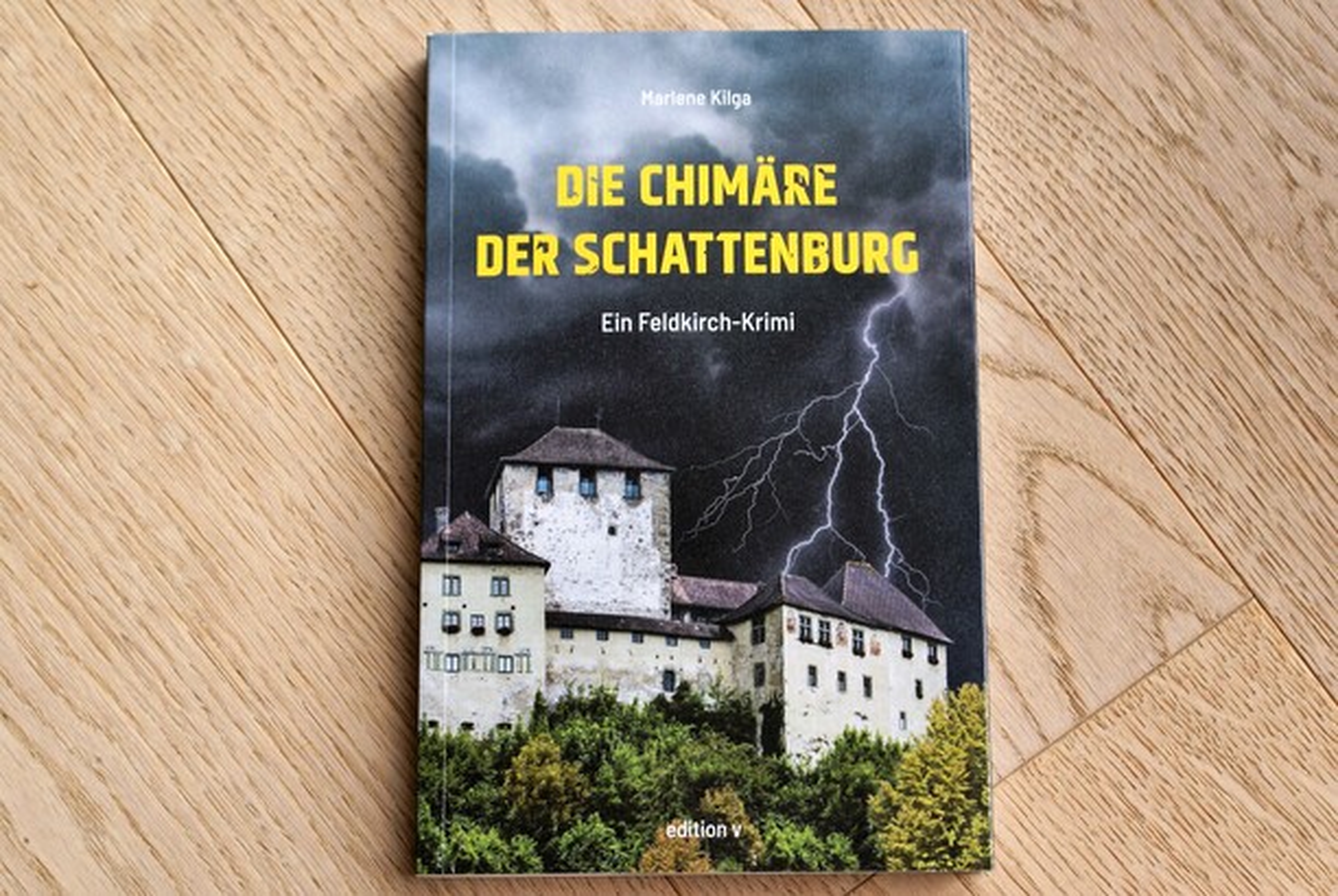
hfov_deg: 29.8
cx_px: 669
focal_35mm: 68
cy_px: 448
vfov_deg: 20.2
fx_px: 2512
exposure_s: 1/80
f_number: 6.3
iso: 100
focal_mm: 45
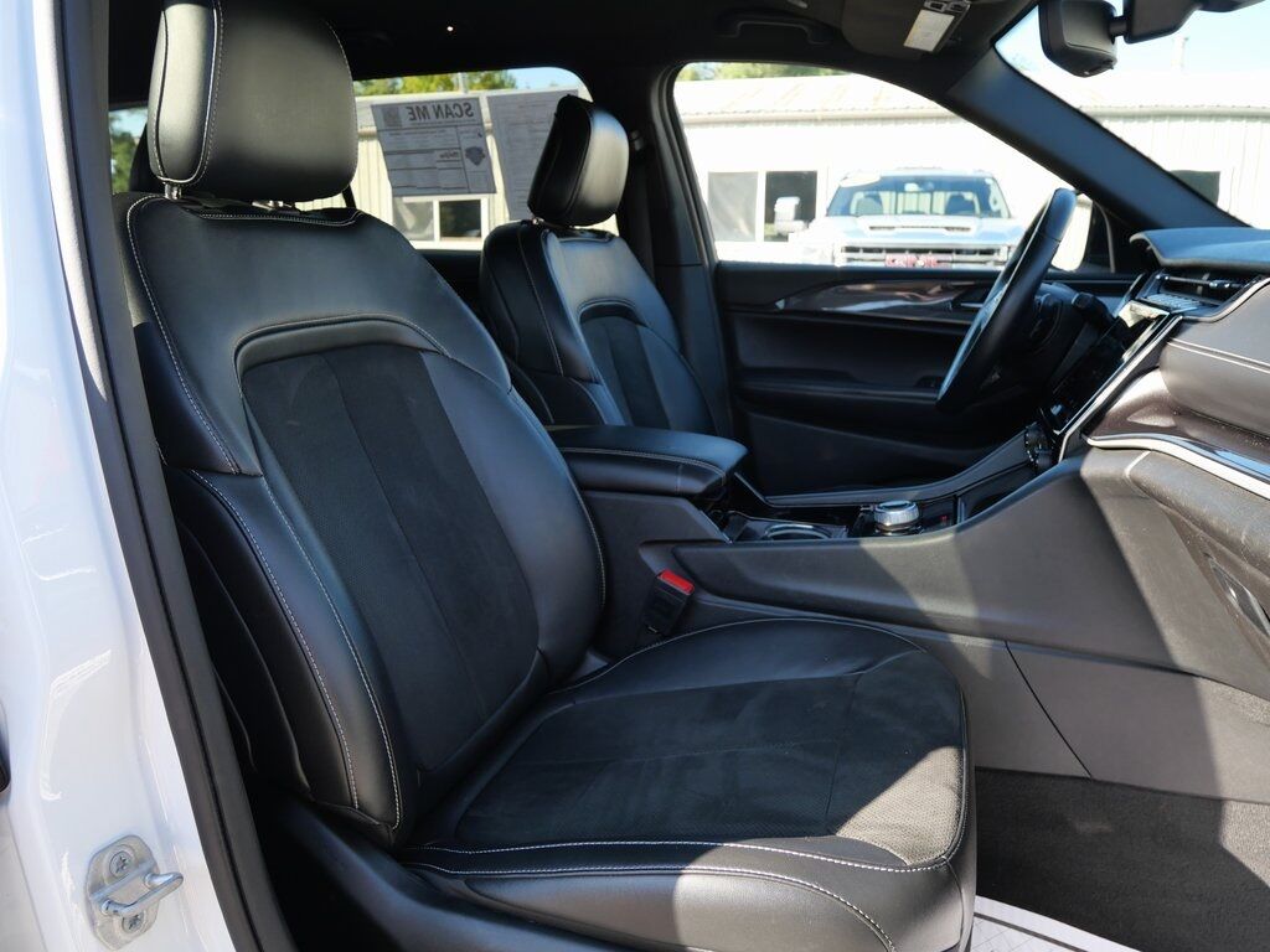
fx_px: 881
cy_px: 476
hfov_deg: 71.6
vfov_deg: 56.8
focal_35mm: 24
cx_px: 635
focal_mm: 12
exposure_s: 1/160
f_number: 4
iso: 200
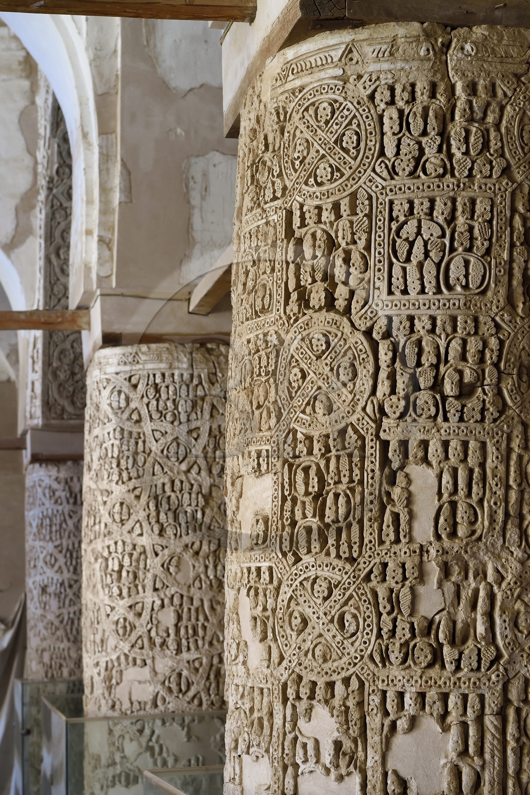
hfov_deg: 19.5
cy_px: 398
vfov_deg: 28.8
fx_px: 1546
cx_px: 265
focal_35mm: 70
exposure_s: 1/60
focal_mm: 70
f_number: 9
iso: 1600
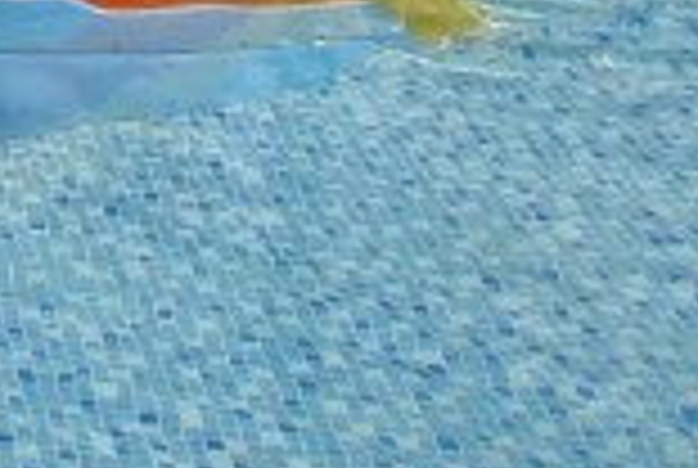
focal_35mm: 111
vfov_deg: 10.4
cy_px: -729
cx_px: -696
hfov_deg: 15.0
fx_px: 2156
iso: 100
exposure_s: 1/400
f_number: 10
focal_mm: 10
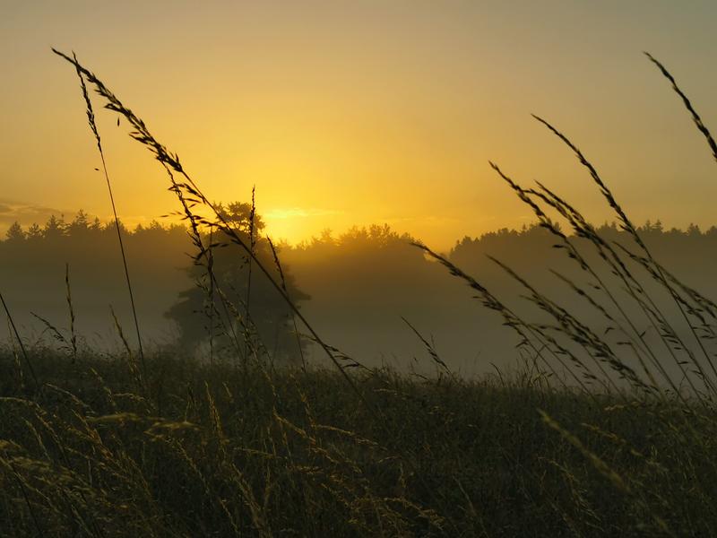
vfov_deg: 21.0
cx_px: 358
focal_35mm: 70
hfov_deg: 27.8
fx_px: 1450
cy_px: 269
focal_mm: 5.58
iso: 50
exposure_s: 1/6410
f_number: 1.8
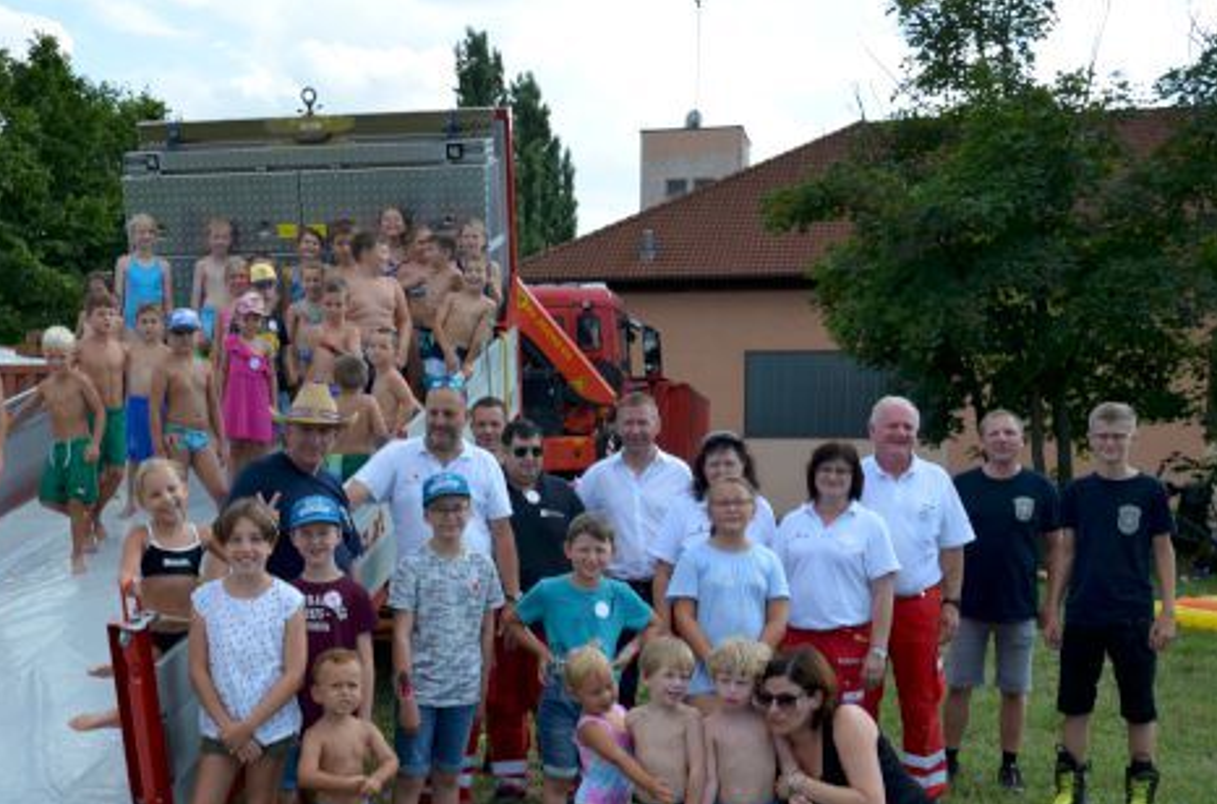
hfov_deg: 42.5
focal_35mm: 46
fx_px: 1551
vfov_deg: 28.8
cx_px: 452
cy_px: 556
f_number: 8
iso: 180
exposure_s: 1/250
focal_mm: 22
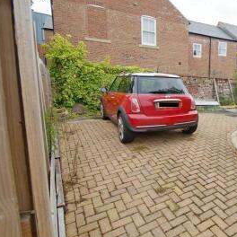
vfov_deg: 67.2
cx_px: 196
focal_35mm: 23
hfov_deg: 60.7
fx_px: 178
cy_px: 115
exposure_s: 1/200
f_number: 7.1
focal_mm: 10
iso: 100
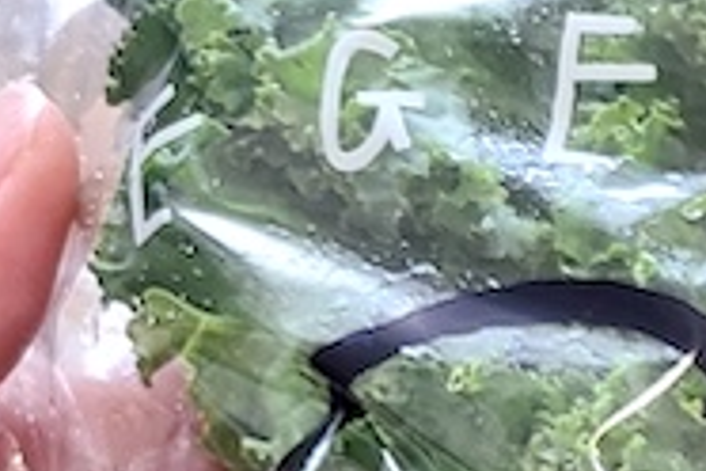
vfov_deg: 8.7
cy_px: 1079
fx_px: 2843
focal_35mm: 145
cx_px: 1458
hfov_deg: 12.3
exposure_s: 1/40
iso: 320
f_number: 1.8
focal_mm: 5.4
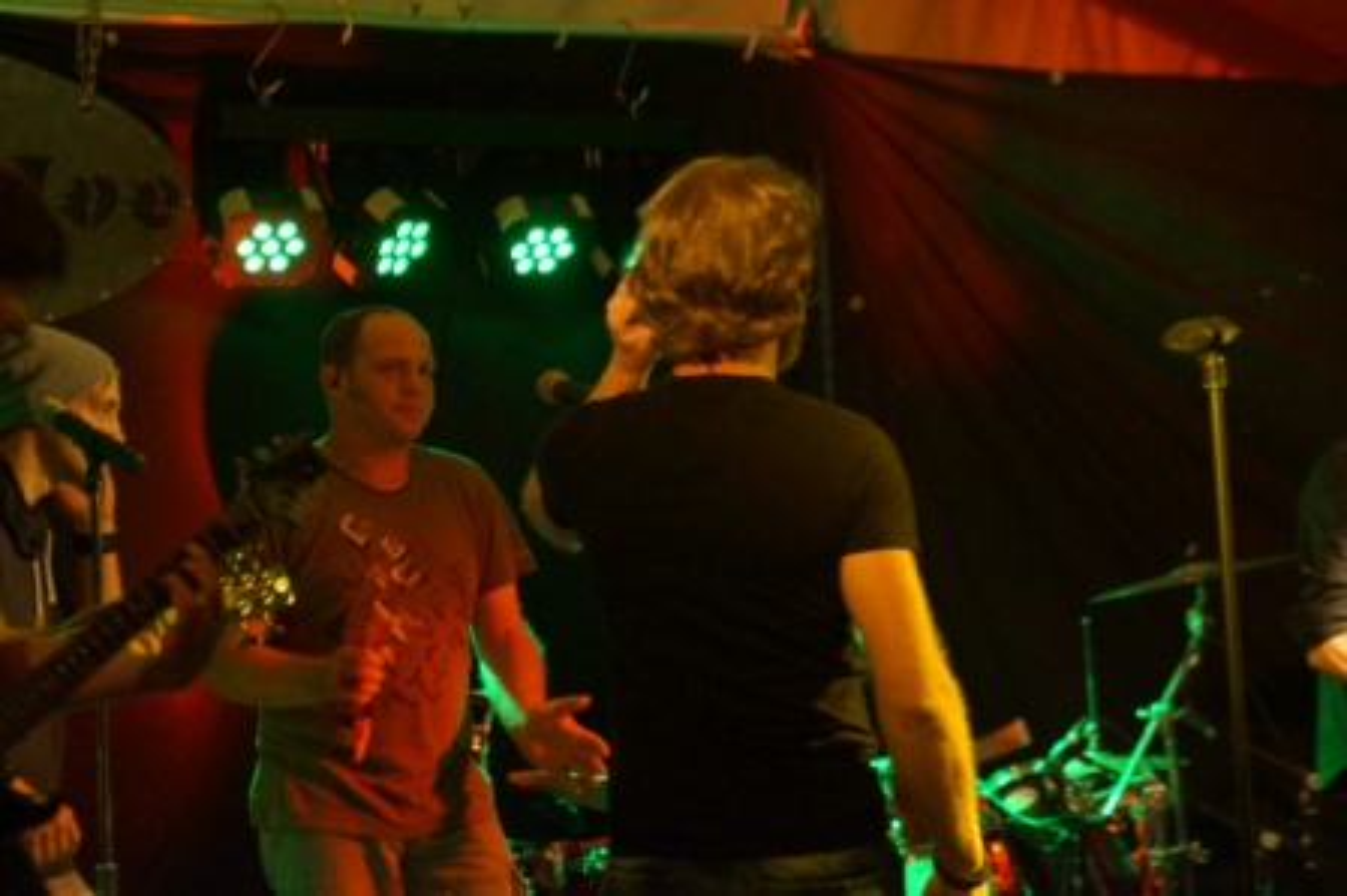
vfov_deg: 9.1
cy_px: 448
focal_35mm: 150
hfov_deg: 13.7
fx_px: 5608
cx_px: 674
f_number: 5.6
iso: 3200
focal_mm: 100
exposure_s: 1/50
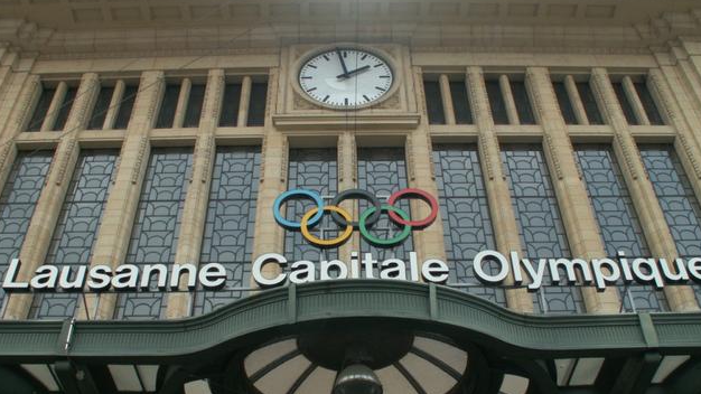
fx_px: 725
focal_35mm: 39
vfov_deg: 30.3
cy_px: 235
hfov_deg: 51.6
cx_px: 354
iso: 50
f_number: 5.6
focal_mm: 5.86
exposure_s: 1/160
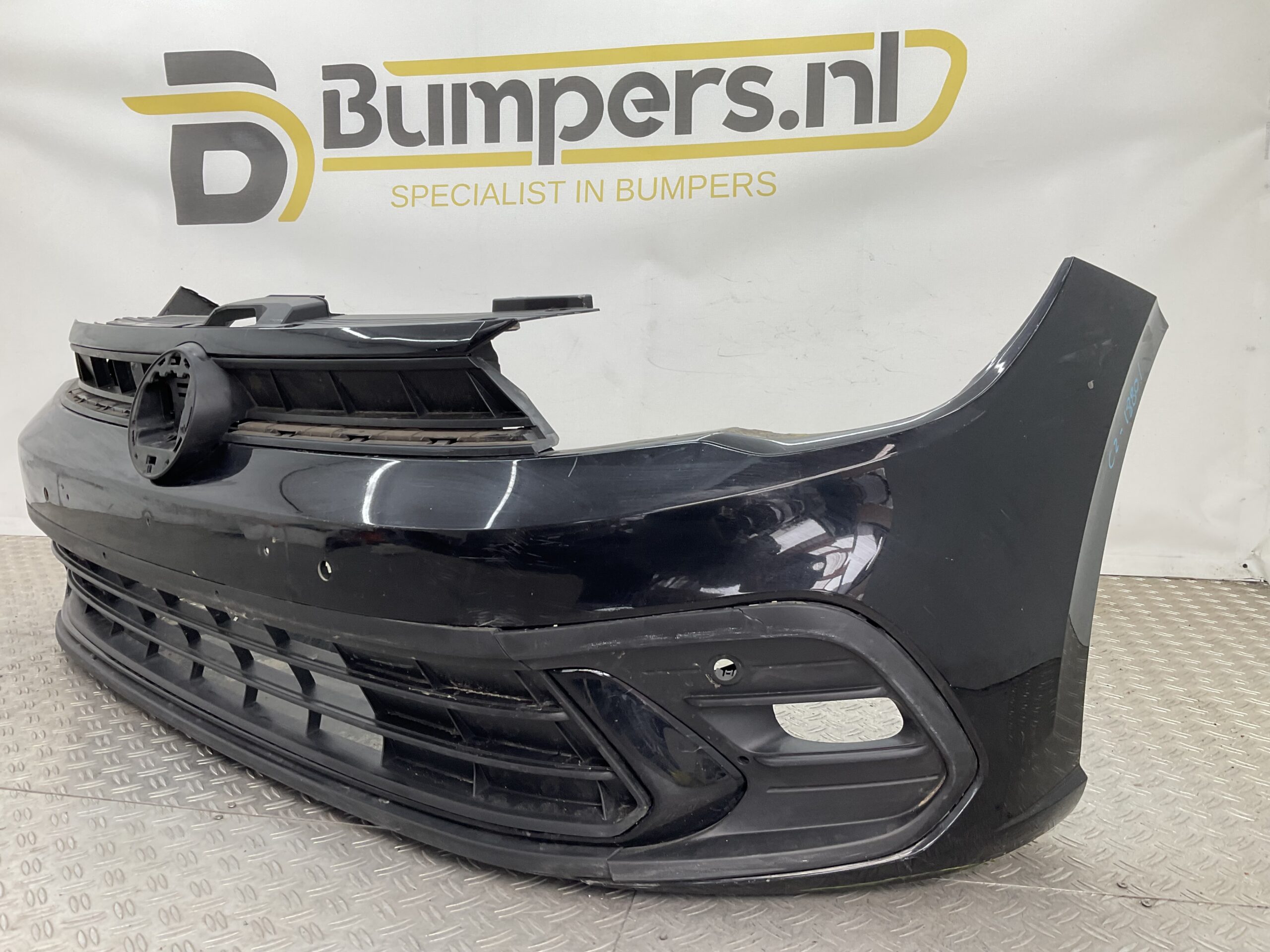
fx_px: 1064
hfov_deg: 61.7
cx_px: 635
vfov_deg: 48.2
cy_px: 476
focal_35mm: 29
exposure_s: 1/120
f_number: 1.8
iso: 25
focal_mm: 3
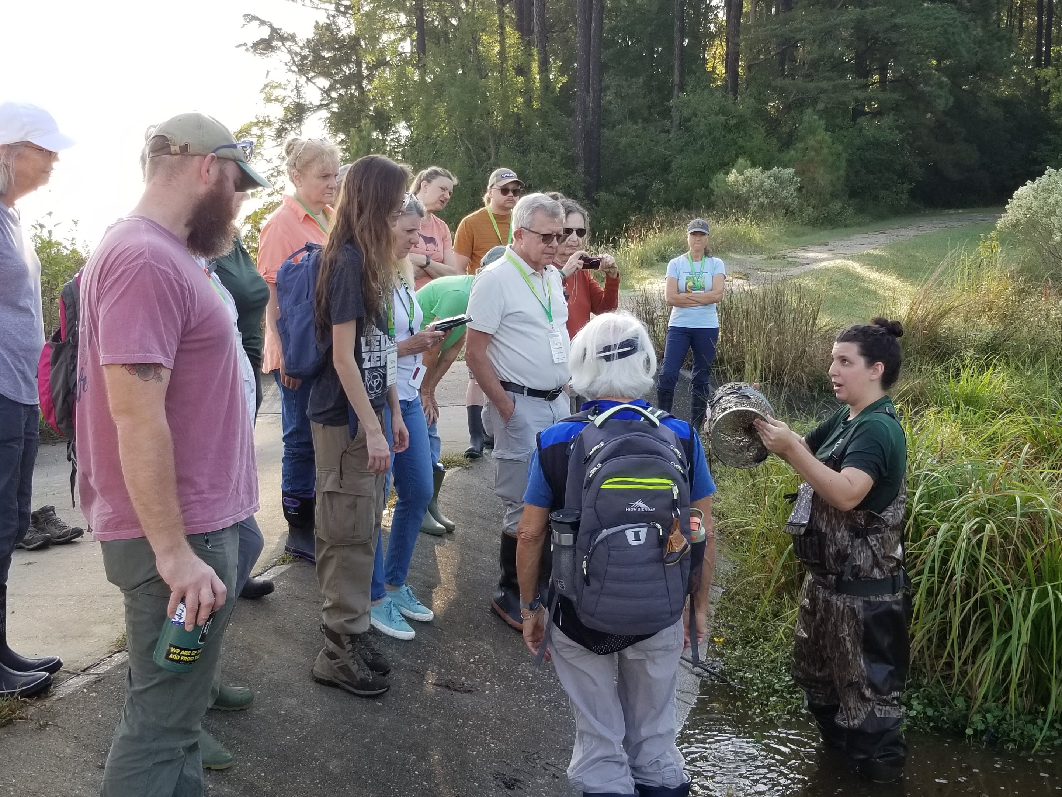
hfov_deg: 67.3
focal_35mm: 26
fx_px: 798
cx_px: 531
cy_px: 398
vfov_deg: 53.1
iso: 50
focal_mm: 4.25
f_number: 1.7
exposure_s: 1/403
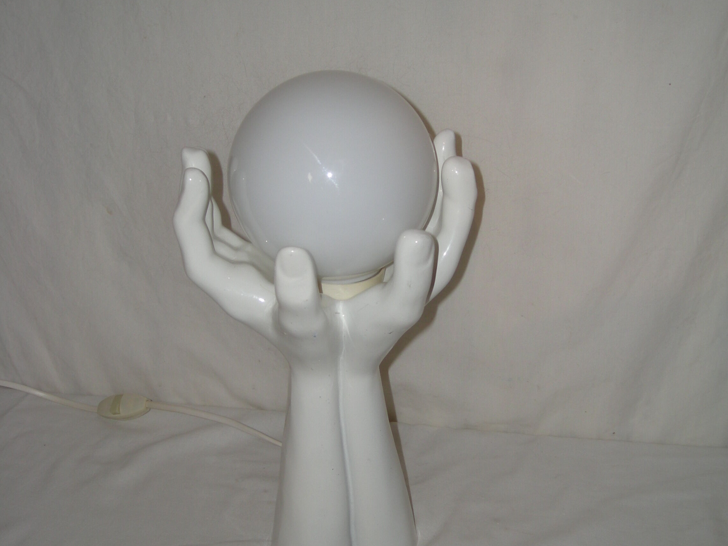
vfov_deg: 30.9
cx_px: 362
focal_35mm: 47
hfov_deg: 40.4
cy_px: 296
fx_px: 988
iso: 50
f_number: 2.8
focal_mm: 5.7
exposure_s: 1/30
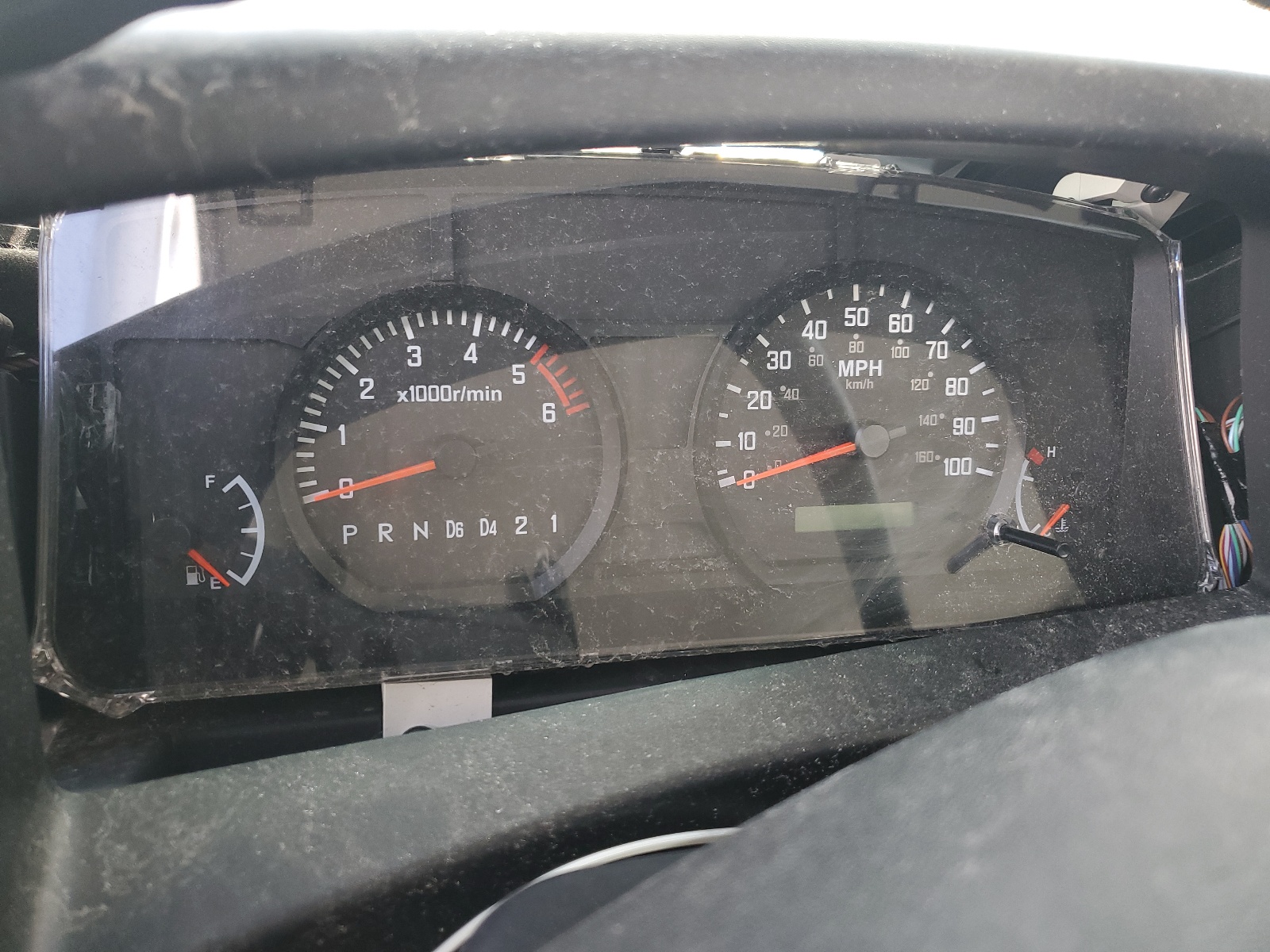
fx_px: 954
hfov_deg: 67.3
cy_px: 476
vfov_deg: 53.1
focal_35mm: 26
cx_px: 635
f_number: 1.5
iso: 80
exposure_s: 1/120
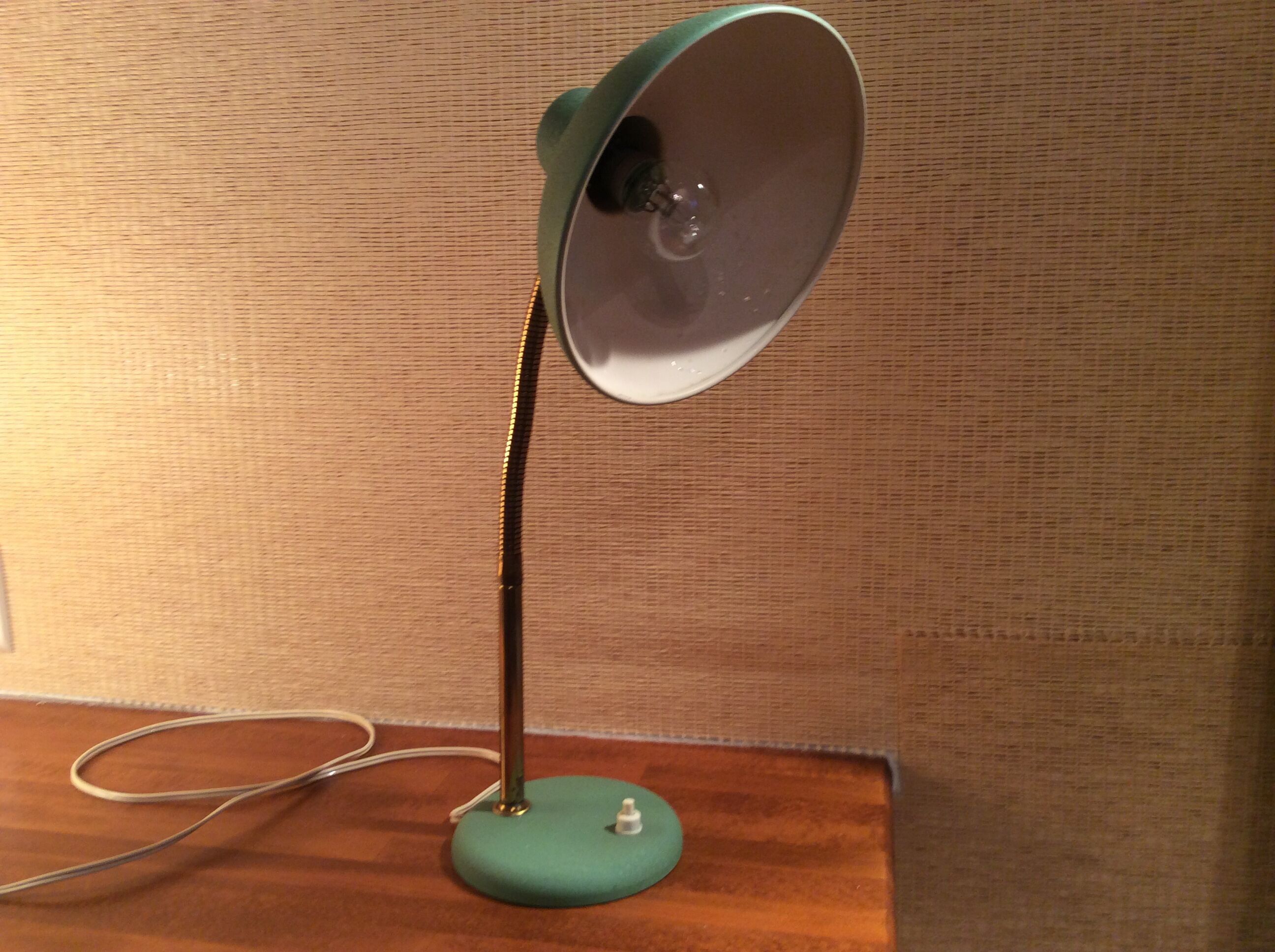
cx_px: 638
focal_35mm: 32
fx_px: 1177
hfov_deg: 56.9
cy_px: 476
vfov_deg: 44.1
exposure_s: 1/25
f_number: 2.4
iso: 64
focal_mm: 3.3
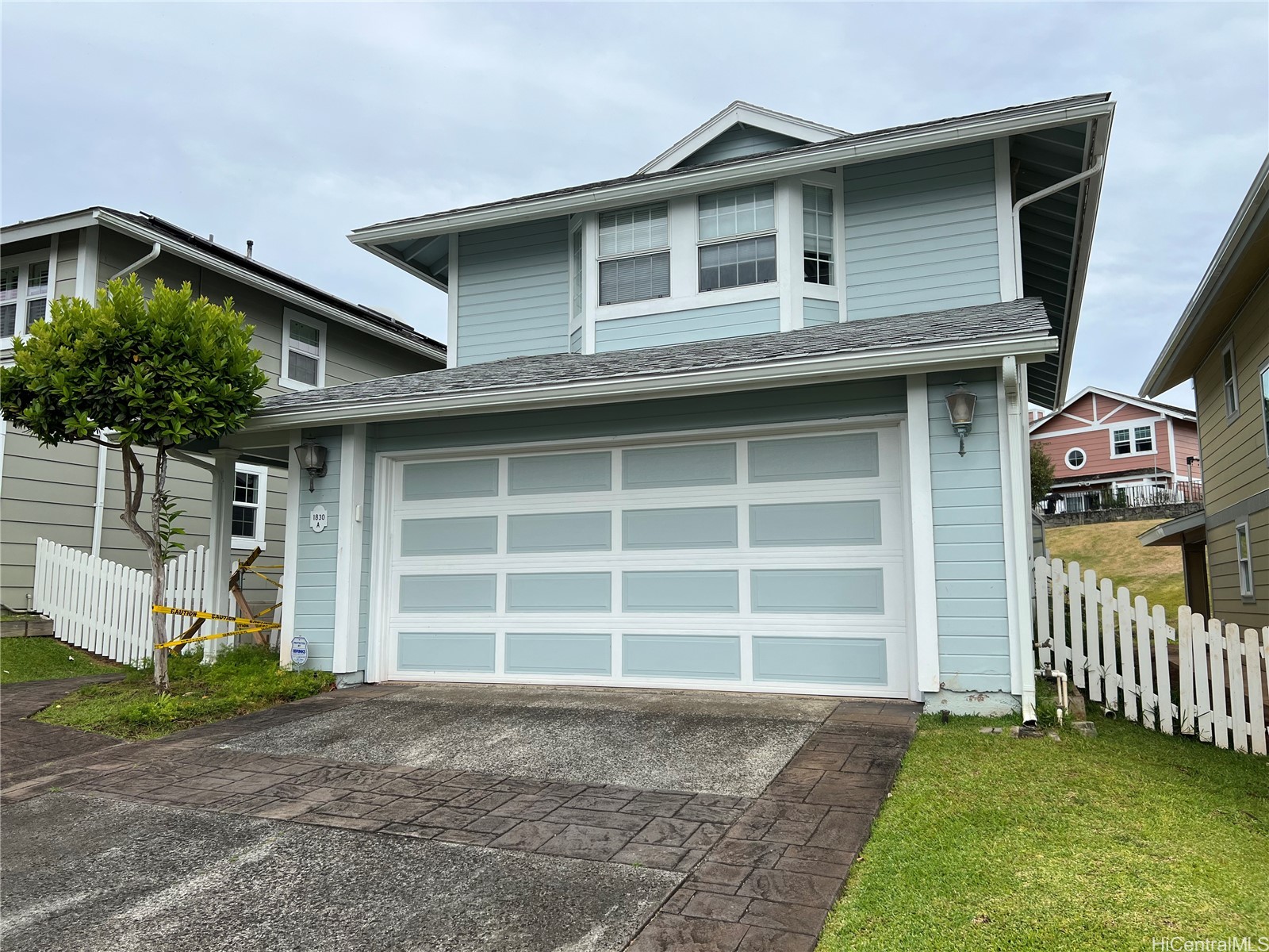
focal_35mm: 26
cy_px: 476
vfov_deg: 53.1
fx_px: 953
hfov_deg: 67.3
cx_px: 634
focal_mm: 5.7
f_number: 1.5
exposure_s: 1/3571
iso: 50
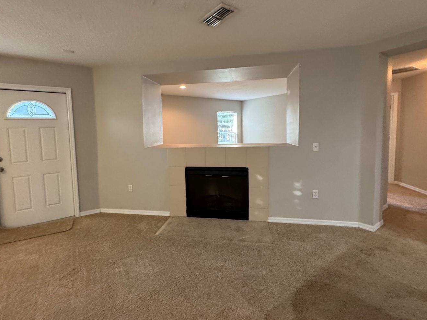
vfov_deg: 74.5
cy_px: 145
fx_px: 210
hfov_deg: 91.0
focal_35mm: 17
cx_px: 205
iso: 400
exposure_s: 1/60
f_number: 2.2
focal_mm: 2.22
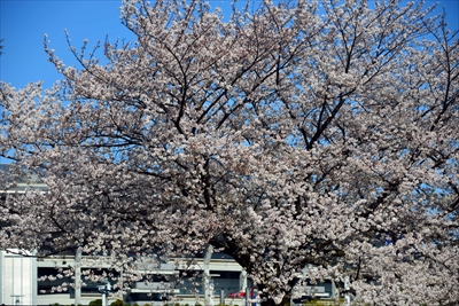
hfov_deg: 16.8
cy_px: 153
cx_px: 230
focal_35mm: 122
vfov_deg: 11.2
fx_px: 1556
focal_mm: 122
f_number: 5.6
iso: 125
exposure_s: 1/800
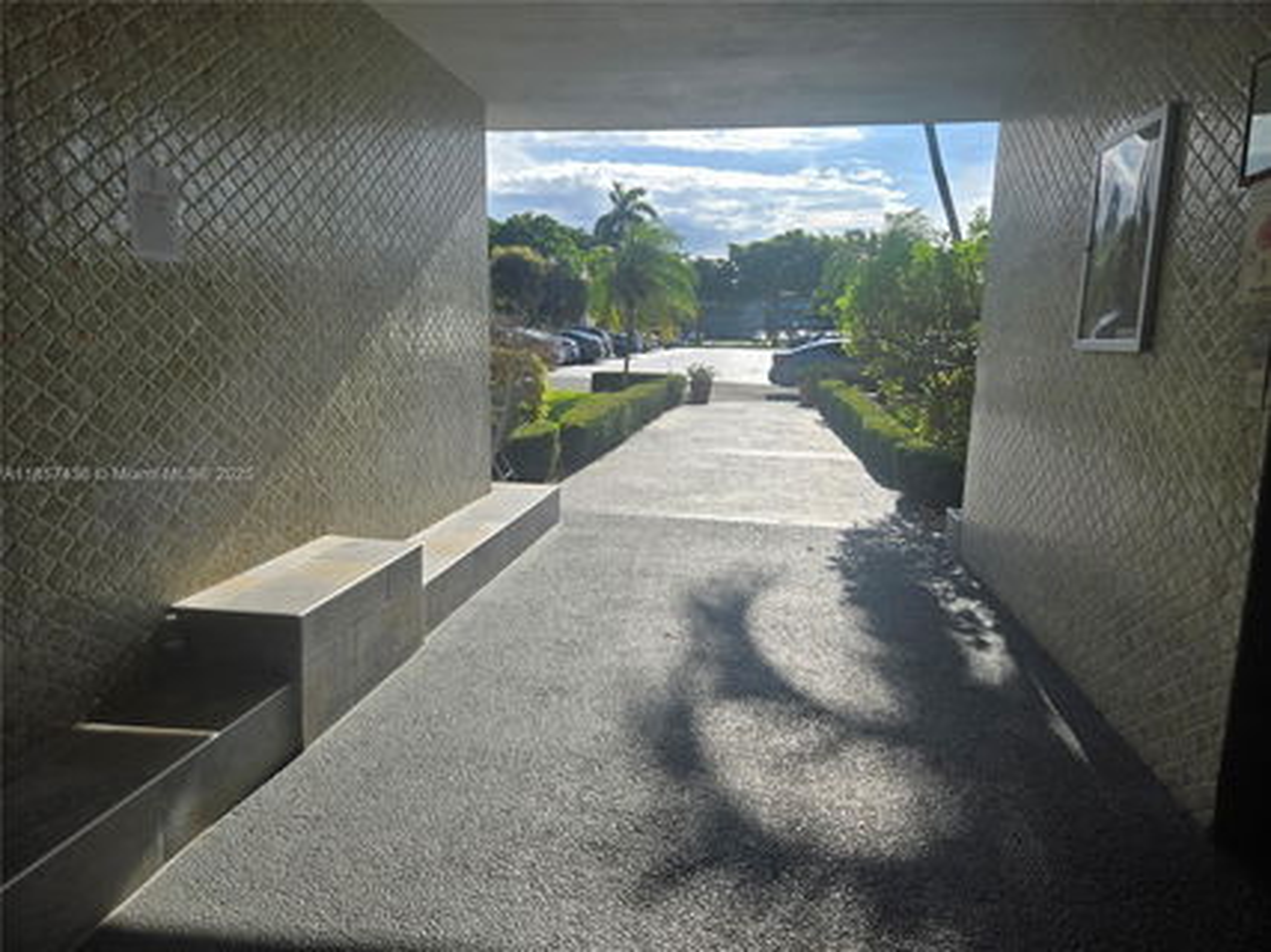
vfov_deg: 58.9
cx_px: 636
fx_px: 844
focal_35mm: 23
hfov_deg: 73.9
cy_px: 476
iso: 25
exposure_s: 1/3282
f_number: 1.8
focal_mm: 5.4
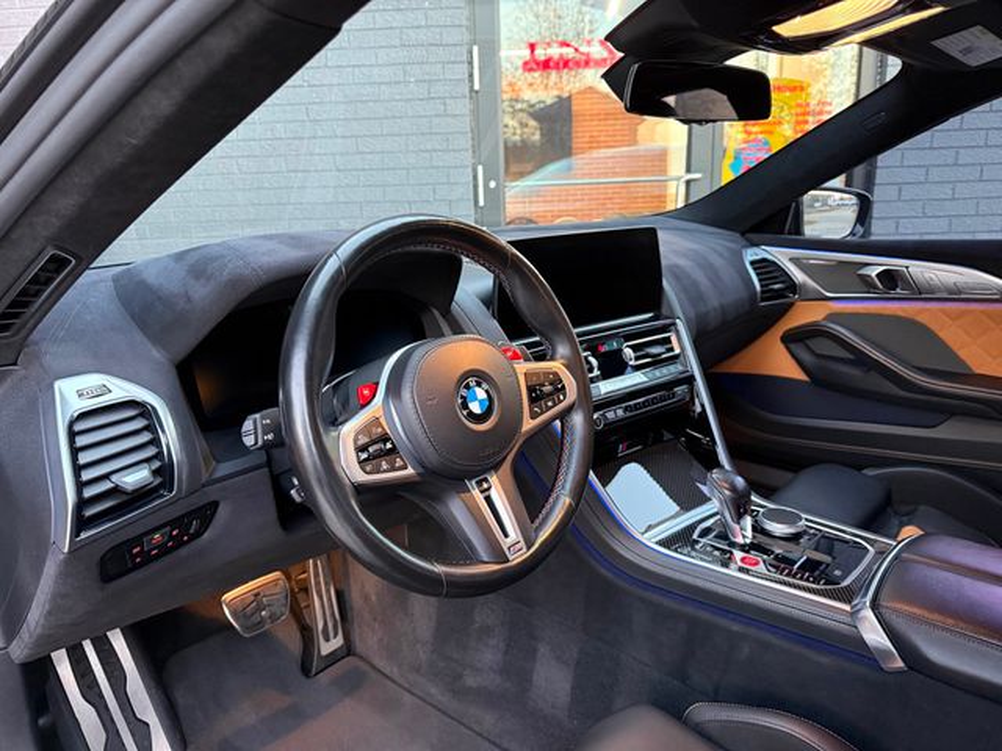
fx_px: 695
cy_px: 376
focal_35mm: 24
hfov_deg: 71.6
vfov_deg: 56.8
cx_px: 501
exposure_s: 1/49
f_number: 1.78
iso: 640
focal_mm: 6.76
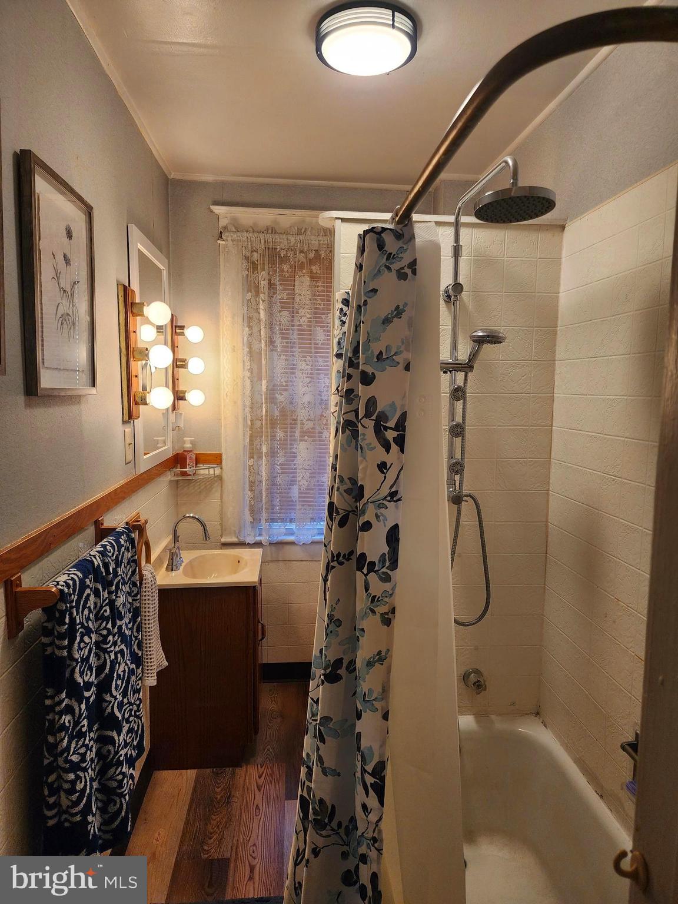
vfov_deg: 73.9
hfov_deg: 58.9
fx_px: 601
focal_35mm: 23
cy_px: 452
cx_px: 339
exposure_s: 1/120
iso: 80
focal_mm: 6.4
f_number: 1.8
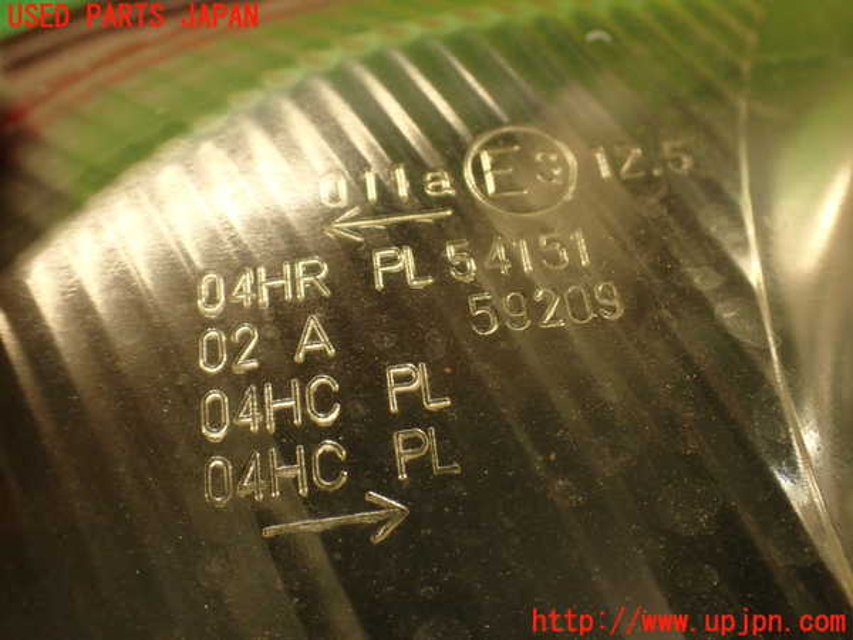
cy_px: 320
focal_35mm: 32
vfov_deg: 44.2
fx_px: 789
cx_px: 426
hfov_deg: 56.8
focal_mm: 5.79
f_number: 2.4
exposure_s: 1/40
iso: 200
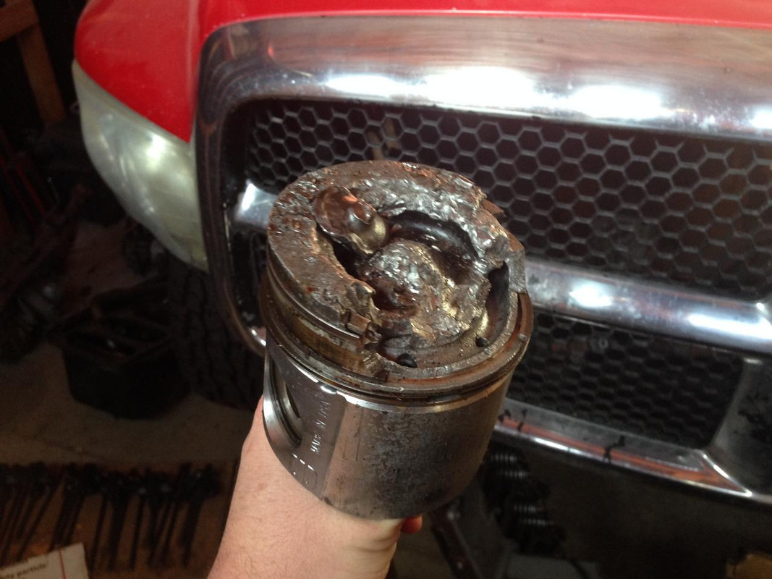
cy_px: 290
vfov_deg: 42.9
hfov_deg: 55.4
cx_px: 386
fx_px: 736
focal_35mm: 33
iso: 125
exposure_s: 1/20
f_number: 2.4
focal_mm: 4.12
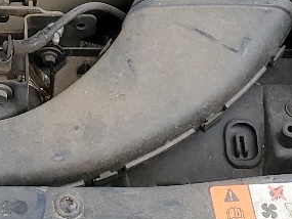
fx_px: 1232
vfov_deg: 9.2
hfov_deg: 13.2
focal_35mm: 146
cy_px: -299
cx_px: -54
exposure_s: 1/286
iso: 50
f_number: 1.5
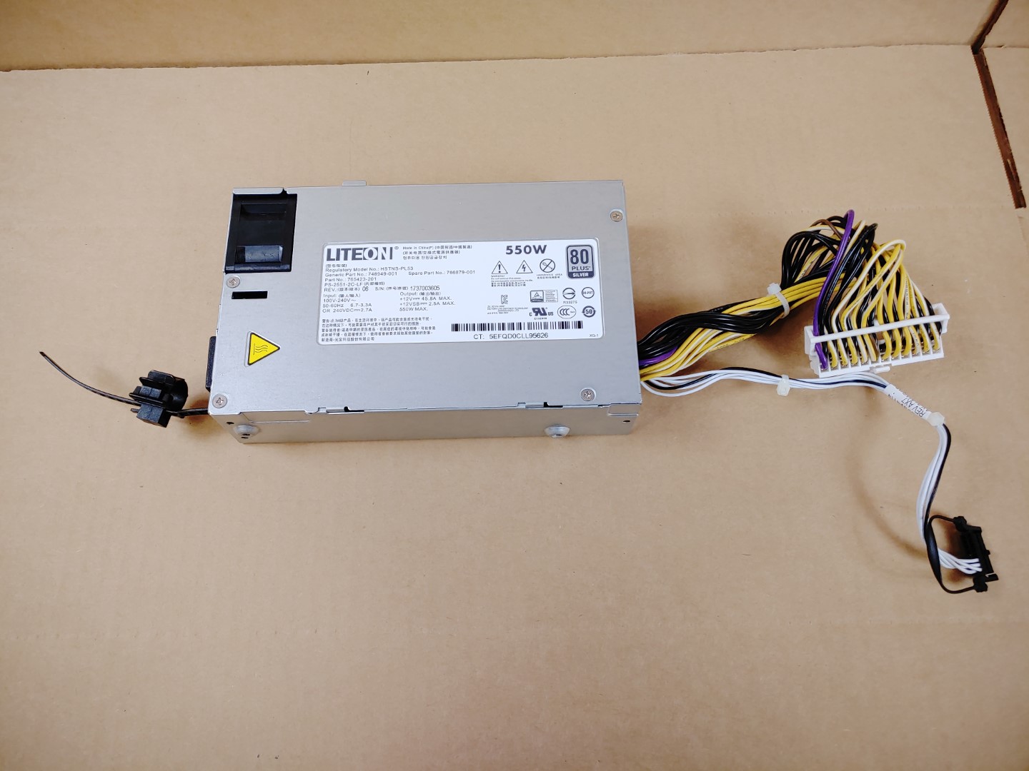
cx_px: 514
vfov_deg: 53.1
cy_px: 386
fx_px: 773
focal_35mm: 26
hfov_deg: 67.3
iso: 50
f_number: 1.8
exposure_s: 1/120
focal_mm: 4.36
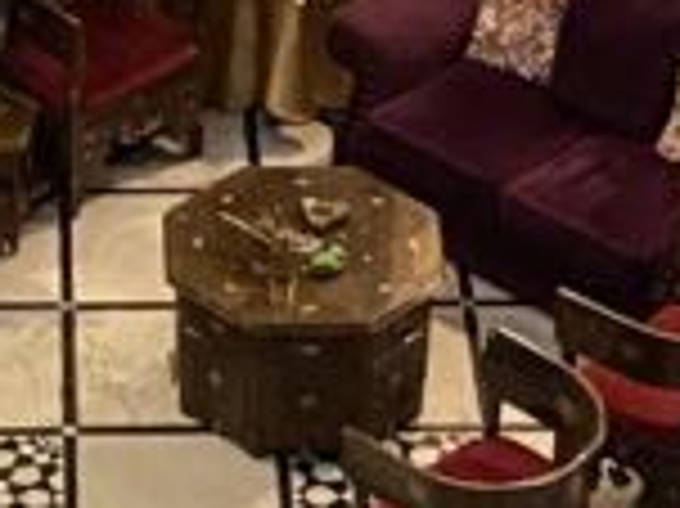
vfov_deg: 8.4
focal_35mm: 176
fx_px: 3455
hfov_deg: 11.2
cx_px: 122
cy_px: 342
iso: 800
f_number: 1.8
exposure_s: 1/30
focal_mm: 4.25
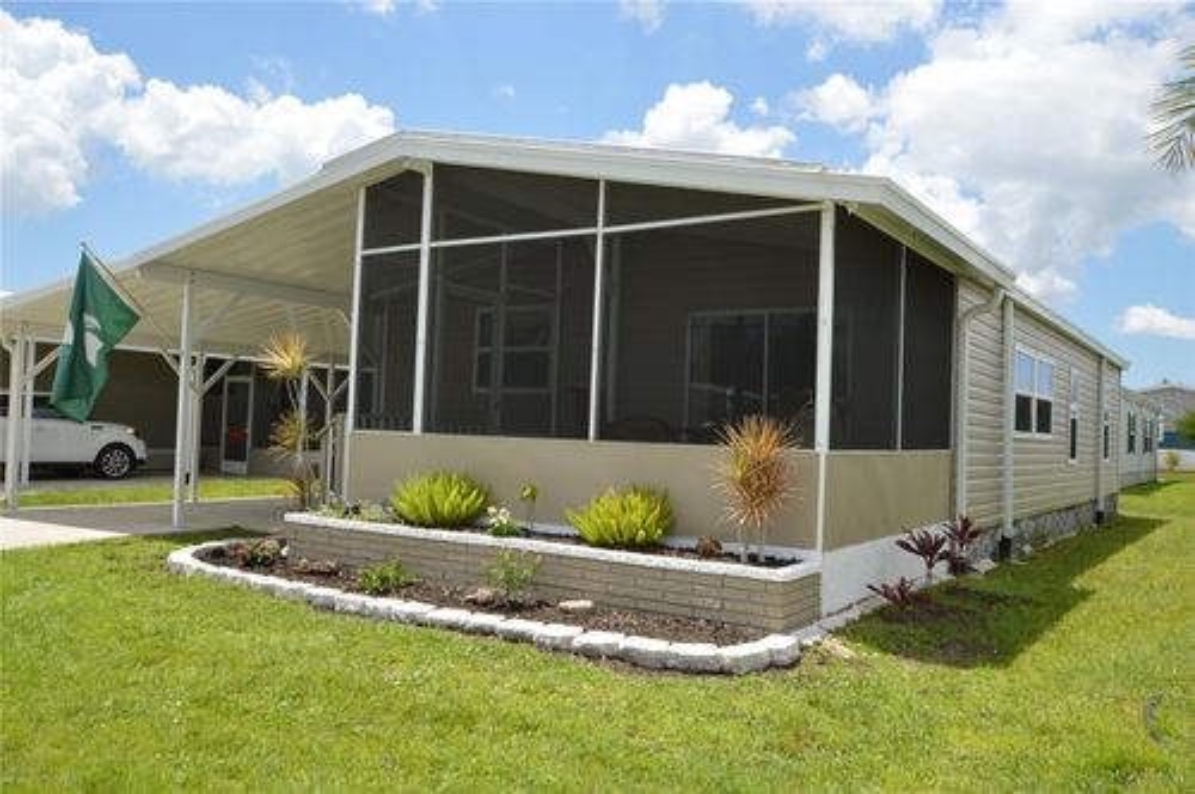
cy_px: 397
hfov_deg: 62.0
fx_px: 995
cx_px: 598
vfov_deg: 43.5
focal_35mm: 30
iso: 100
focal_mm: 20
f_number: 10
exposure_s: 1/200
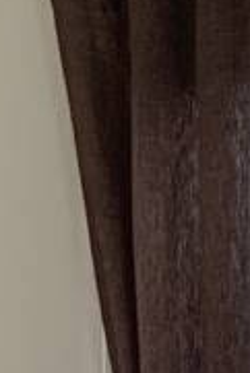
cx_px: 4
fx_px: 2235
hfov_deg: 6.4
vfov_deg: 9.0
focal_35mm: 215
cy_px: 769
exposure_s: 1/60
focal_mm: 4.25
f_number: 1.8
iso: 160
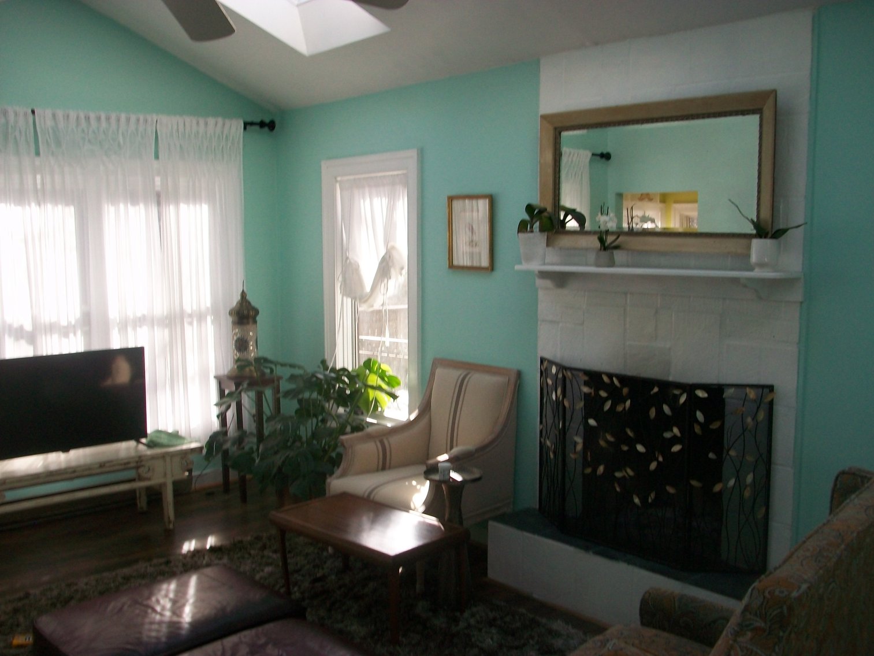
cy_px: 328
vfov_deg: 41.8
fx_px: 859
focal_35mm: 34
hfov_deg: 54.0
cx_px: 437
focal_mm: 5.7
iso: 80
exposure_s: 1/160
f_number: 2.8
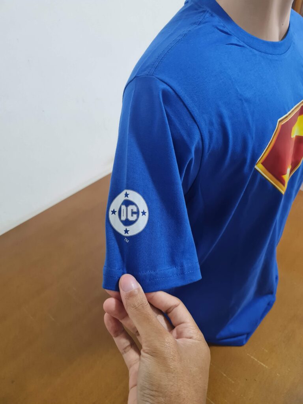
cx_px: 152
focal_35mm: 26
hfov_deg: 53.1
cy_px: 202
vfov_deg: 67.3
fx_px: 303
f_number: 1.8
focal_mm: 5.4
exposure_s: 1/40
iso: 200
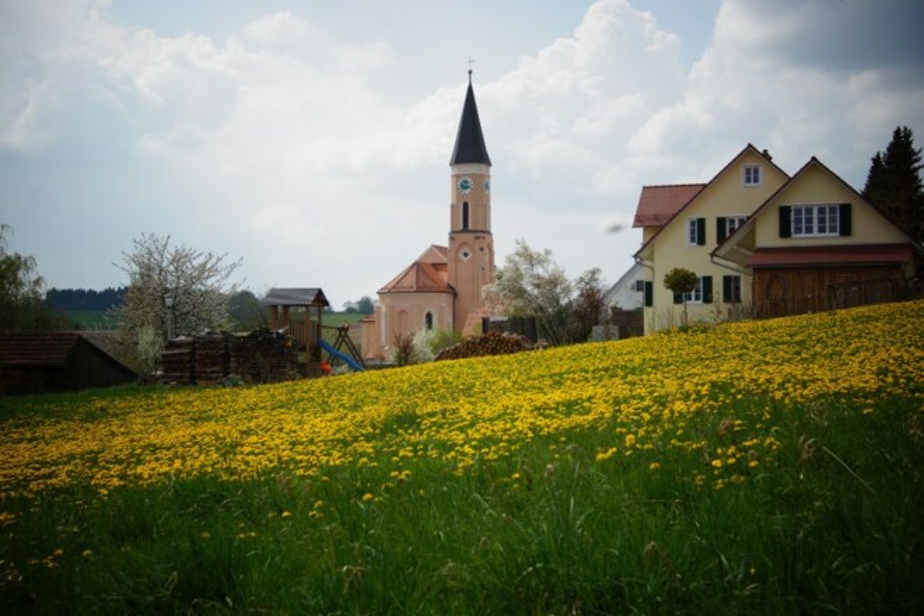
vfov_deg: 25.8
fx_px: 1347
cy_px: 308
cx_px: 462
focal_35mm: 52
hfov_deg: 37.9
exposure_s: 1/640
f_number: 8
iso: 100
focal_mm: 35
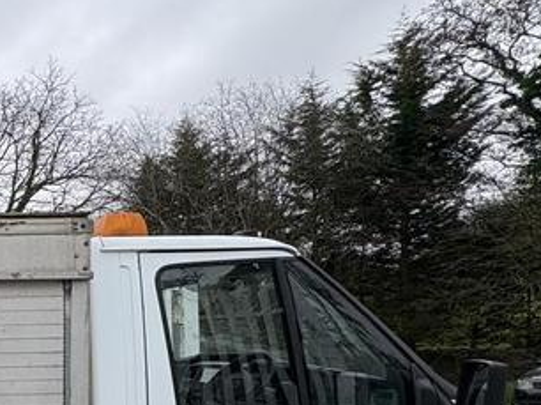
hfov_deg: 32.8
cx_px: -179
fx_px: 640
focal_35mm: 41
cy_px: 386
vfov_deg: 32.8
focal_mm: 2.22
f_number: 2.2
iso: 40
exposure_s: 1/700
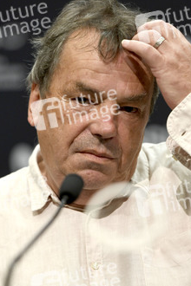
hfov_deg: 6.7
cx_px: 101
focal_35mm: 206
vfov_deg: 10.0
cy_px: 153
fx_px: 1639
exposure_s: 1/320
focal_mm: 170
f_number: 3.2
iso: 1000
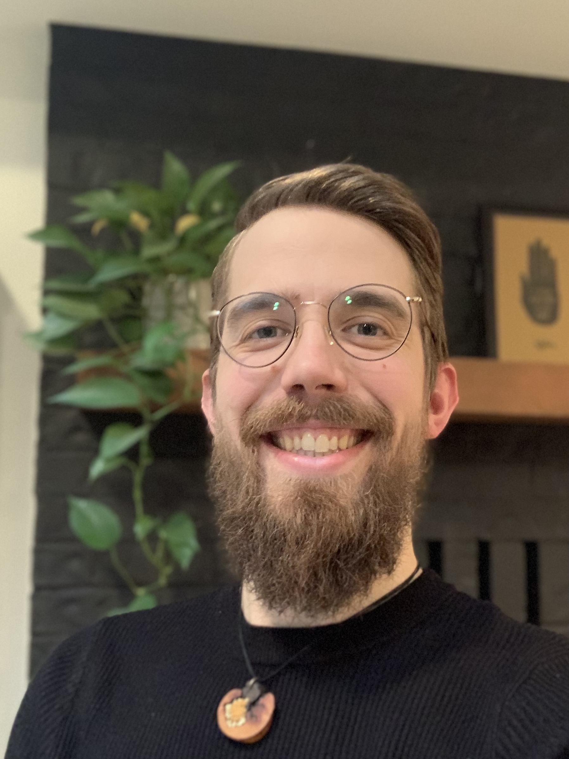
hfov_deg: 44.2
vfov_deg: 56.8
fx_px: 701
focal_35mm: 32
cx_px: 284
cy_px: 380
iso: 320
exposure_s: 1/30
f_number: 2.2
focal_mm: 2.87
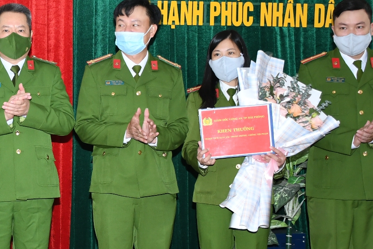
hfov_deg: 23.0
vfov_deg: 15.8
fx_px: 894
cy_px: 113
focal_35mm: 86
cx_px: 36
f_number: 4.5
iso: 500
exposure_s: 1/200
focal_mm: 23
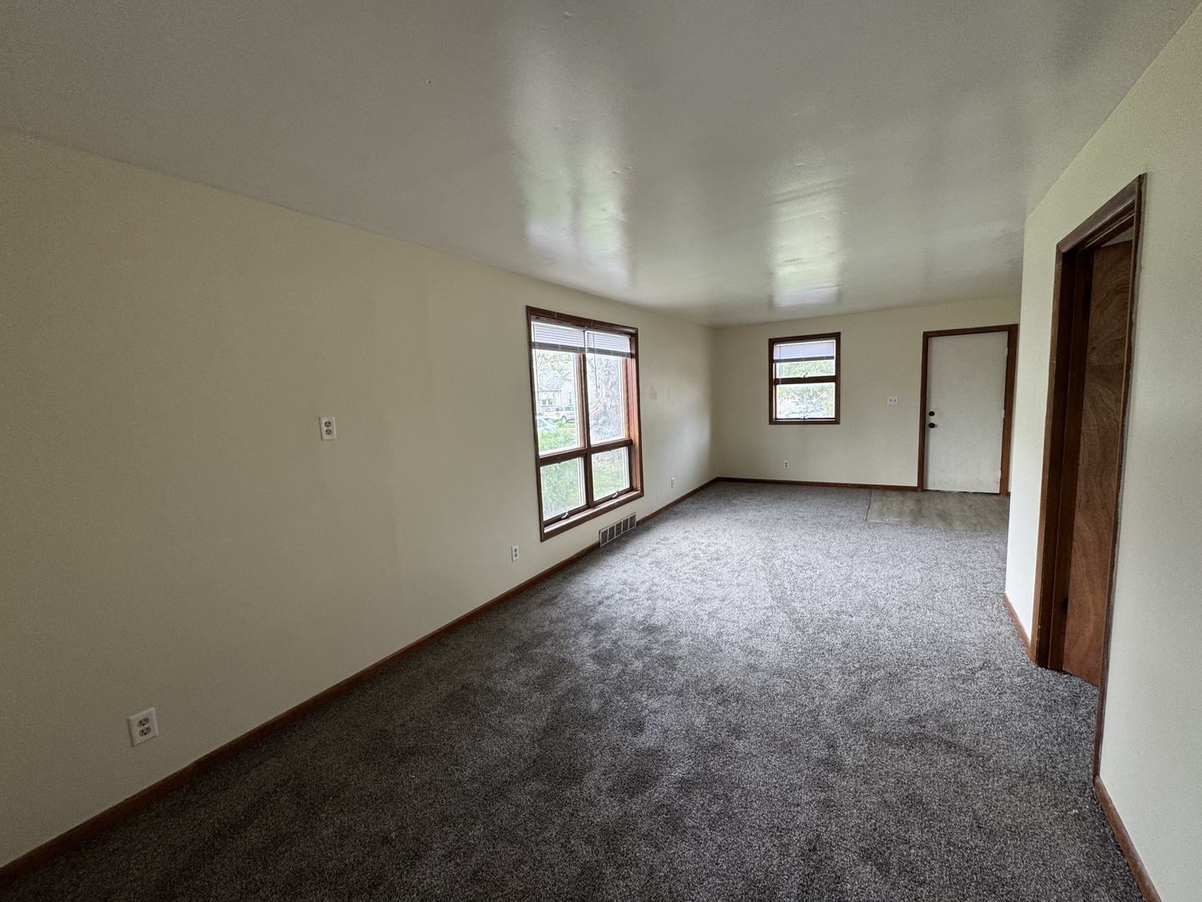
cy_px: 451
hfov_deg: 102.1
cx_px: 601
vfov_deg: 85.7
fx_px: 486
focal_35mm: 14
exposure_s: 1/99
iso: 100
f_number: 2.2
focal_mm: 2.22
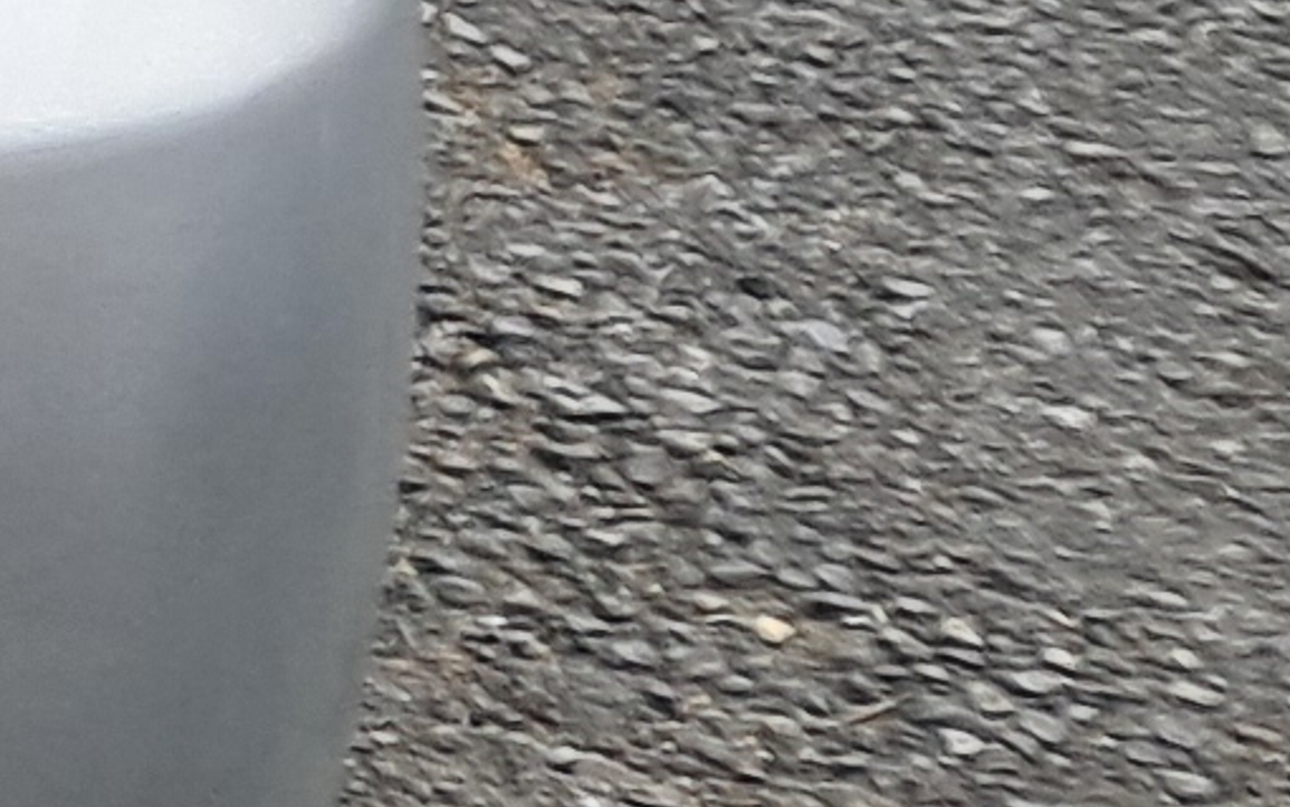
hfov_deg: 7.1
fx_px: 8053
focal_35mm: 229
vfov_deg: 5.4
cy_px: -1520
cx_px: -3761
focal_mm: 4
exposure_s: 1/311
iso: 50
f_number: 1.8
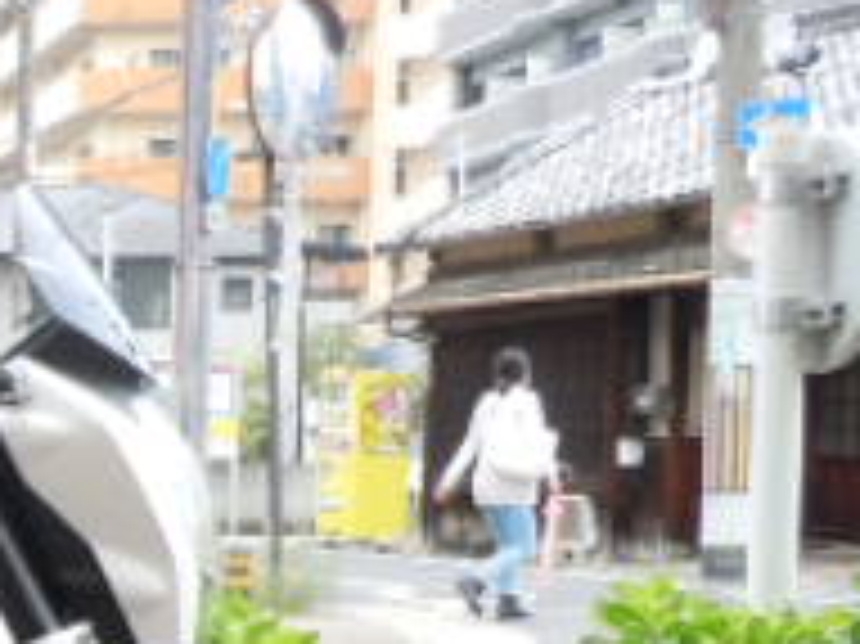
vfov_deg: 15.3
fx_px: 2334
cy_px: 698
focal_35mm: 94
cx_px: -545
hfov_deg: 17.9
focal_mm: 5
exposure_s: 1/125
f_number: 3.7
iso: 100
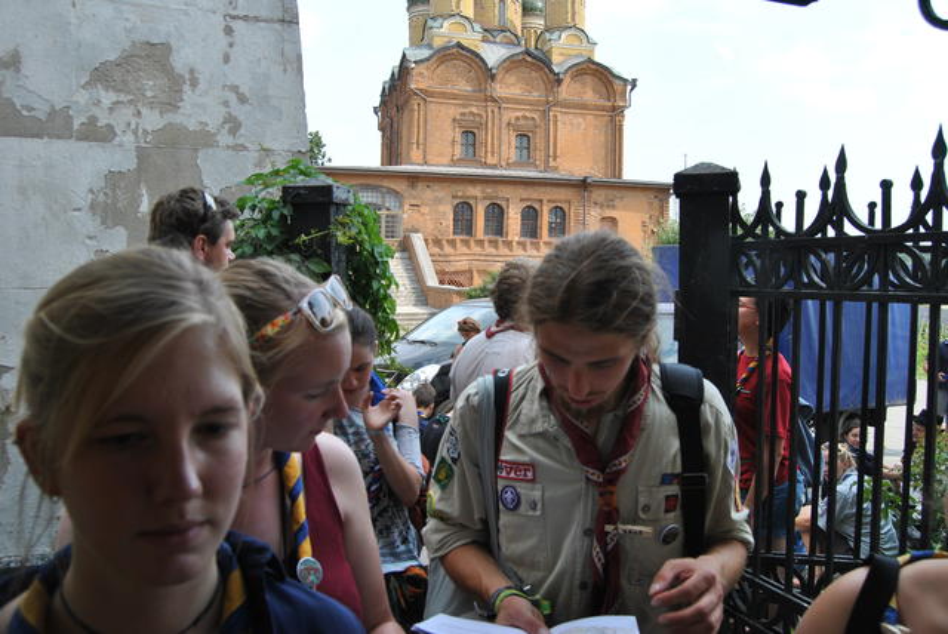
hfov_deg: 67.3
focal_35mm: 27
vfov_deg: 48.0
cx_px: 474
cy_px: 317
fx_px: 712
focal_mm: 18
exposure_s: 1/160
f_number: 6.3
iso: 100
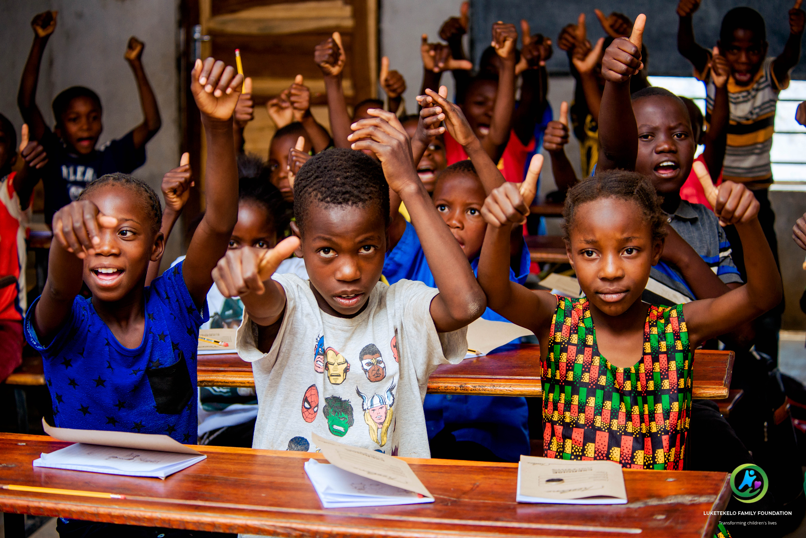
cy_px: 269
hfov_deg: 25.4
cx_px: 403
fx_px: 1792
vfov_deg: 17.1
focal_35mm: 80
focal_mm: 80
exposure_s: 1/160
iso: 320
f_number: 5
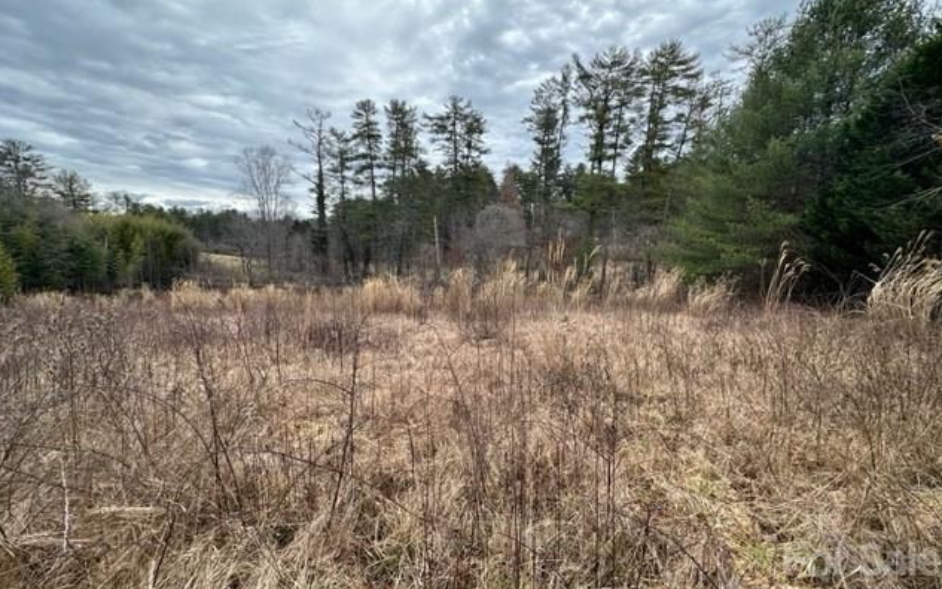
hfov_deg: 101.4
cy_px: 296
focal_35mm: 15
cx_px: 472
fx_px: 385
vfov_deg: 74.8
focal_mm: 2.22
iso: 40
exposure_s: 1/413
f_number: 2.2
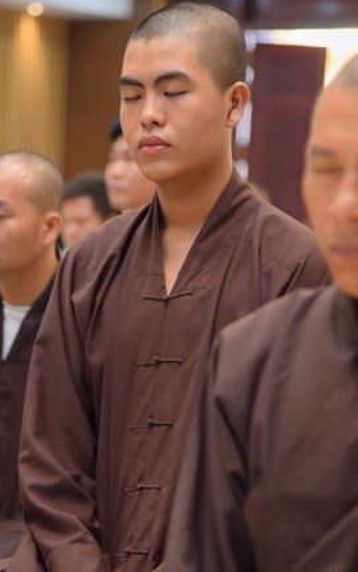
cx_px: 170
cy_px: 338
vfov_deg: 13.2
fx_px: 2483
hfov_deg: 8.2
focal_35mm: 159
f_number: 4.5
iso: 1250
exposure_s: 1/80
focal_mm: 105
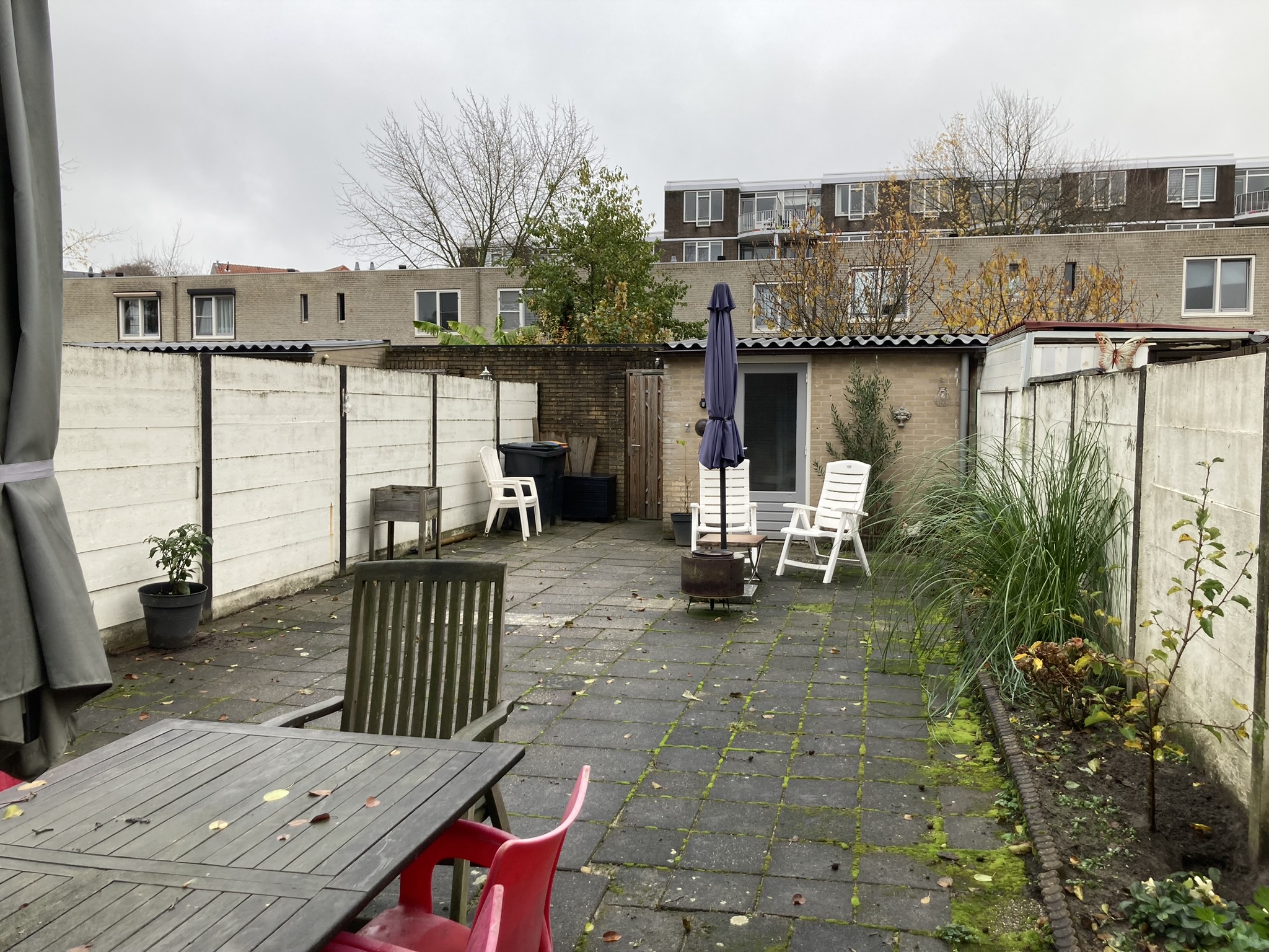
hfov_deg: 63.4
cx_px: 634
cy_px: 476
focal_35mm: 28
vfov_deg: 49.7
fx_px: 1026
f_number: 1.8
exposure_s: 1/142
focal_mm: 3.99
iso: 20
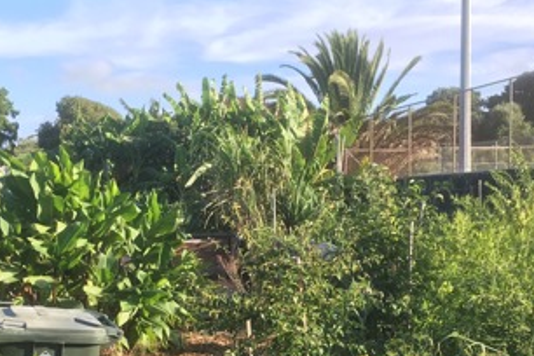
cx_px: 258
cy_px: 347
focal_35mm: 67
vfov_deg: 19.8
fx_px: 994
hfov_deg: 30.1
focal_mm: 4.15
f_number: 2.2
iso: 25
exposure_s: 1/382
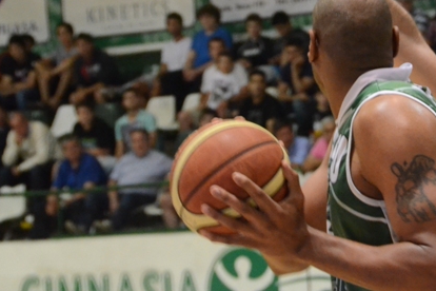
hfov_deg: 9.5
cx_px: 353
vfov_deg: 6.3
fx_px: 2627
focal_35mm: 217
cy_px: 54
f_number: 6.3
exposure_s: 1/200
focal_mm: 75
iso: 5000
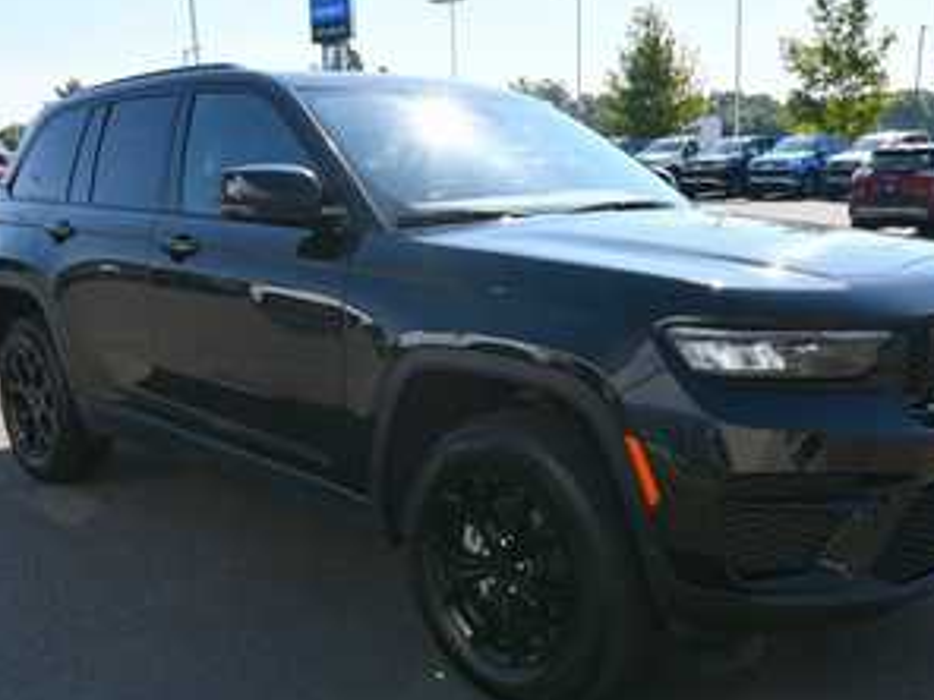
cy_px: 396
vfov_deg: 36.8
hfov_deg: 47.8
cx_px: 499
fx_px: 1052
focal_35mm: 39
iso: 110
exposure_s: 1/250
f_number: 8
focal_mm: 20
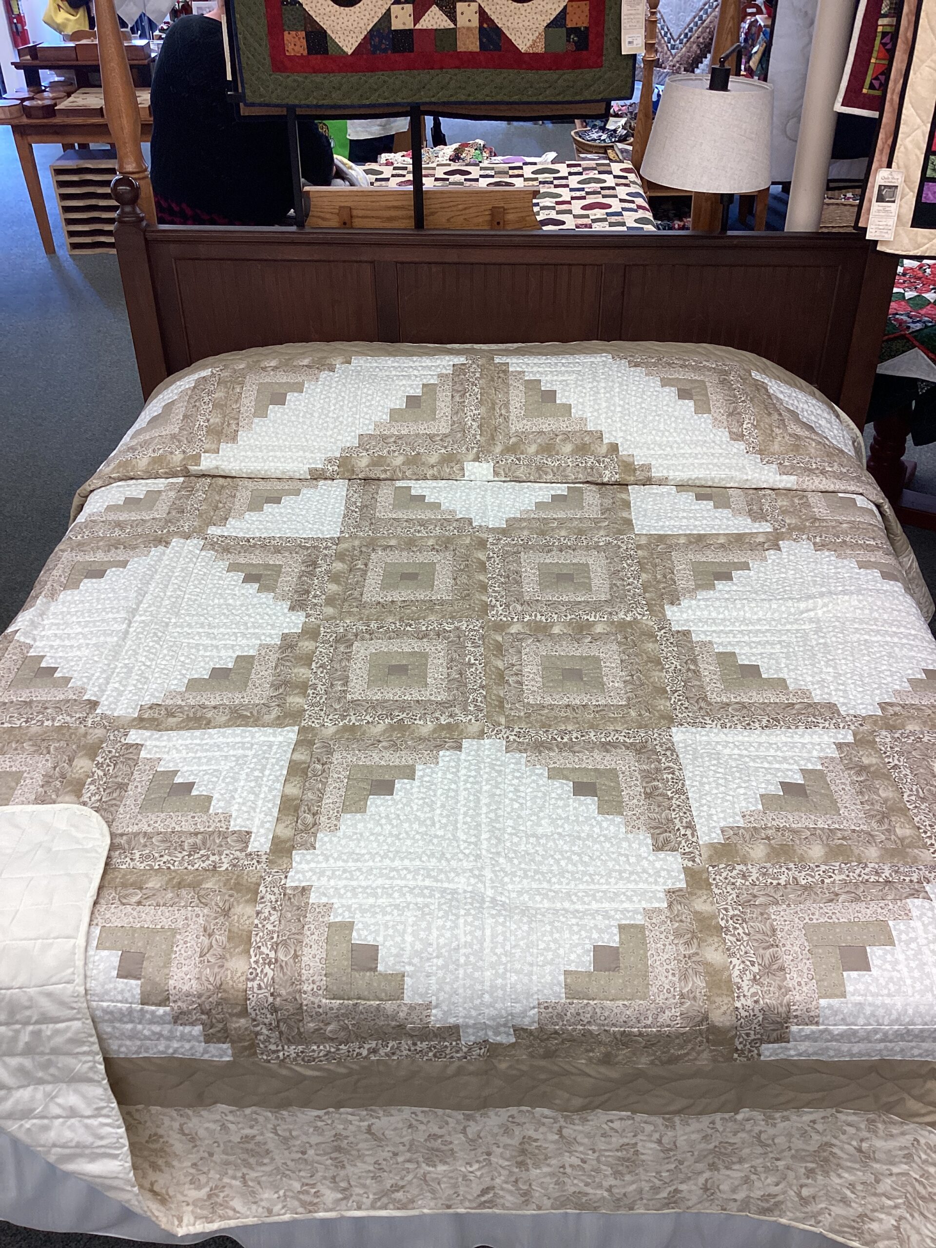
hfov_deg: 45.4
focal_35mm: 31
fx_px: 1118
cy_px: 624
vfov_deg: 58.4
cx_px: 468
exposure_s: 1/60
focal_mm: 3.3
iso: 64
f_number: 2.4
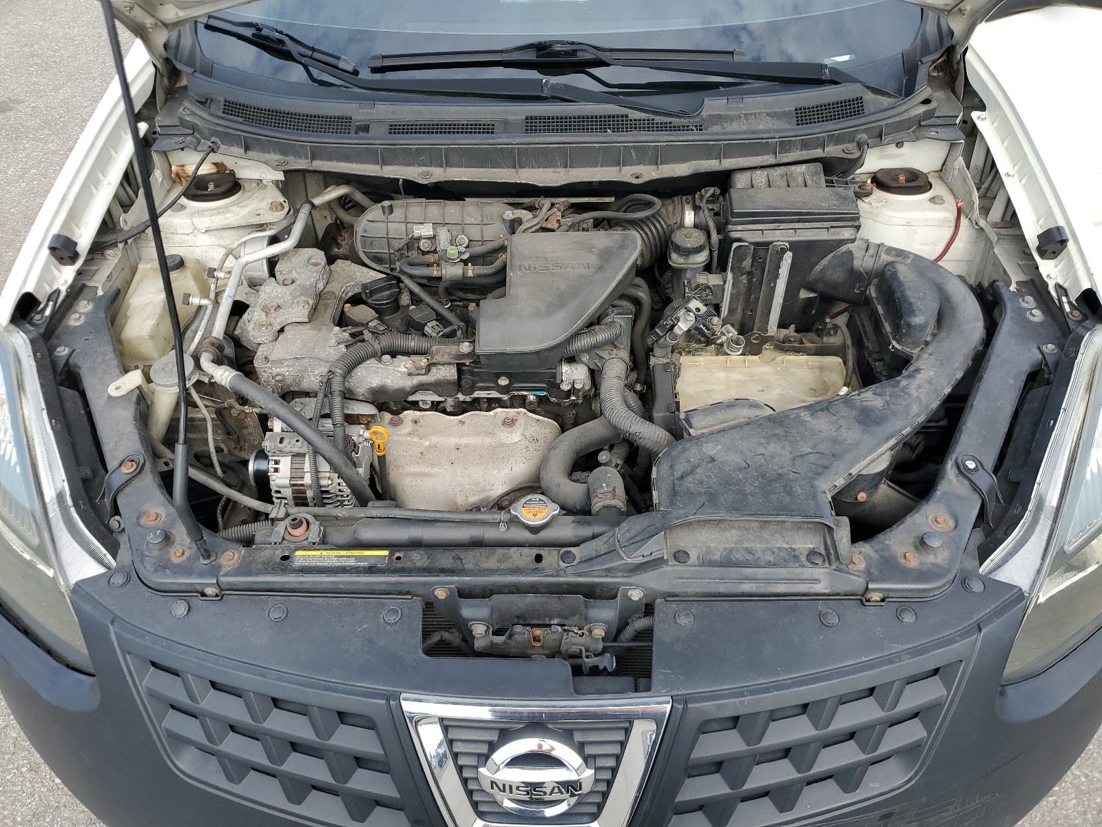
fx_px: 828
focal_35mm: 26
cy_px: 414
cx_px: 551
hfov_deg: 67.3
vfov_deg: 53.1
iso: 50
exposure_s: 1/833
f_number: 1.5
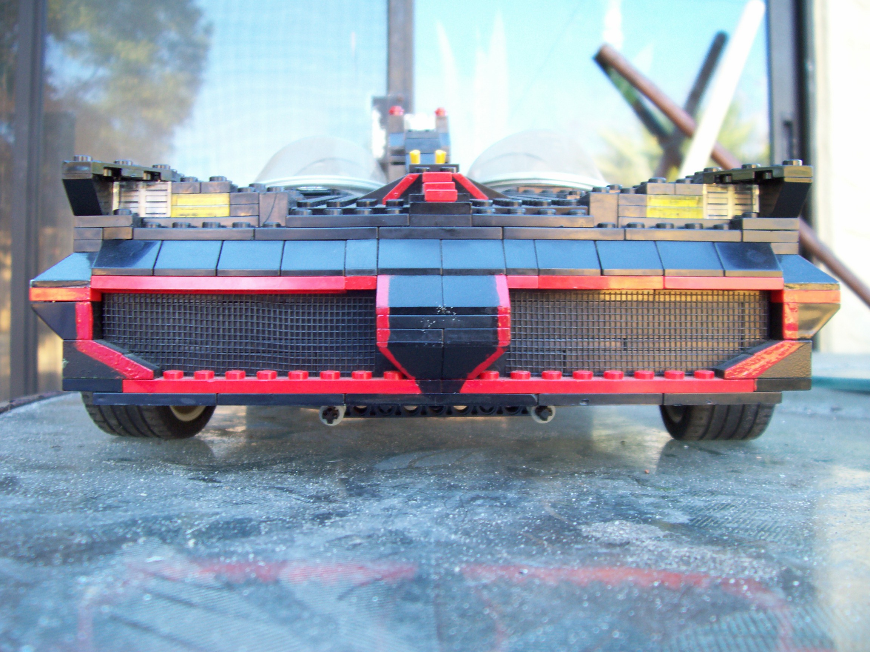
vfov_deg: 41.8
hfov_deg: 54.0
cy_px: 326
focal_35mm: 34
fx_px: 855
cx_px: 435
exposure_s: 1/32.3
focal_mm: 5.6
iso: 80
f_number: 2.7
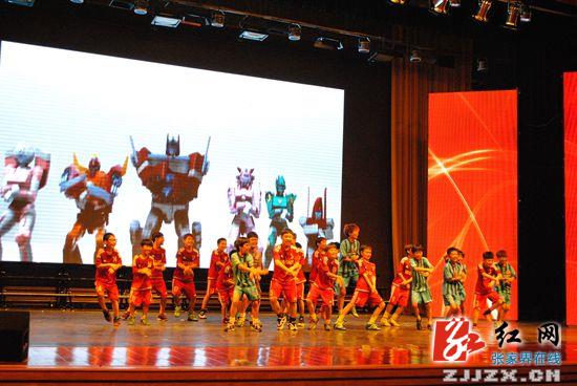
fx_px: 770
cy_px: 193
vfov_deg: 28.1
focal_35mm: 48
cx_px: 288
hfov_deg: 41.1
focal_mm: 32
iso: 1600
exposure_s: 1/100
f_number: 5.6
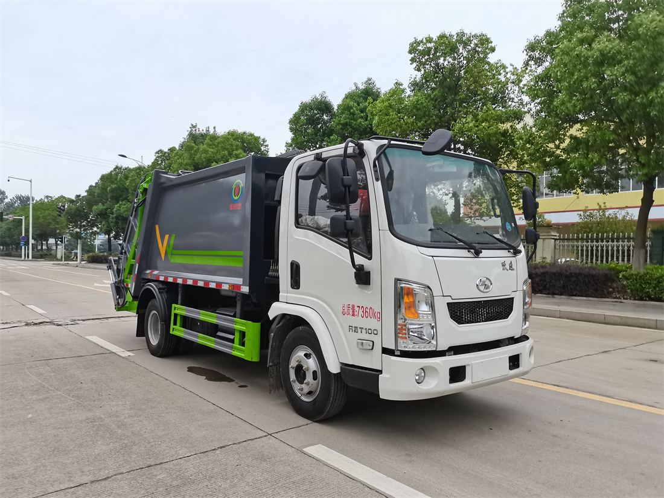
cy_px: 249
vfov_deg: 53.1
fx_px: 499
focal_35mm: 26
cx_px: 332
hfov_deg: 67.3
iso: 50
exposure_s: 1/139
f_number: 1.8
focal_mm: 5.58
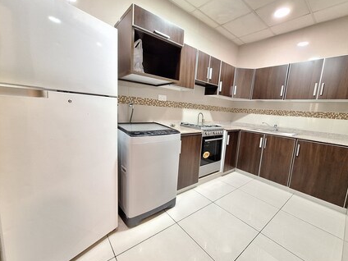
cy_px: 129
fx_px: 141
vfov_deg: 85.7
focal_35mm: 14
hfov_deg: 101.9
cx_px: 185
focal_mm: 1.74
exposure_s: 1/25
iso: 320
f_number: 2.2
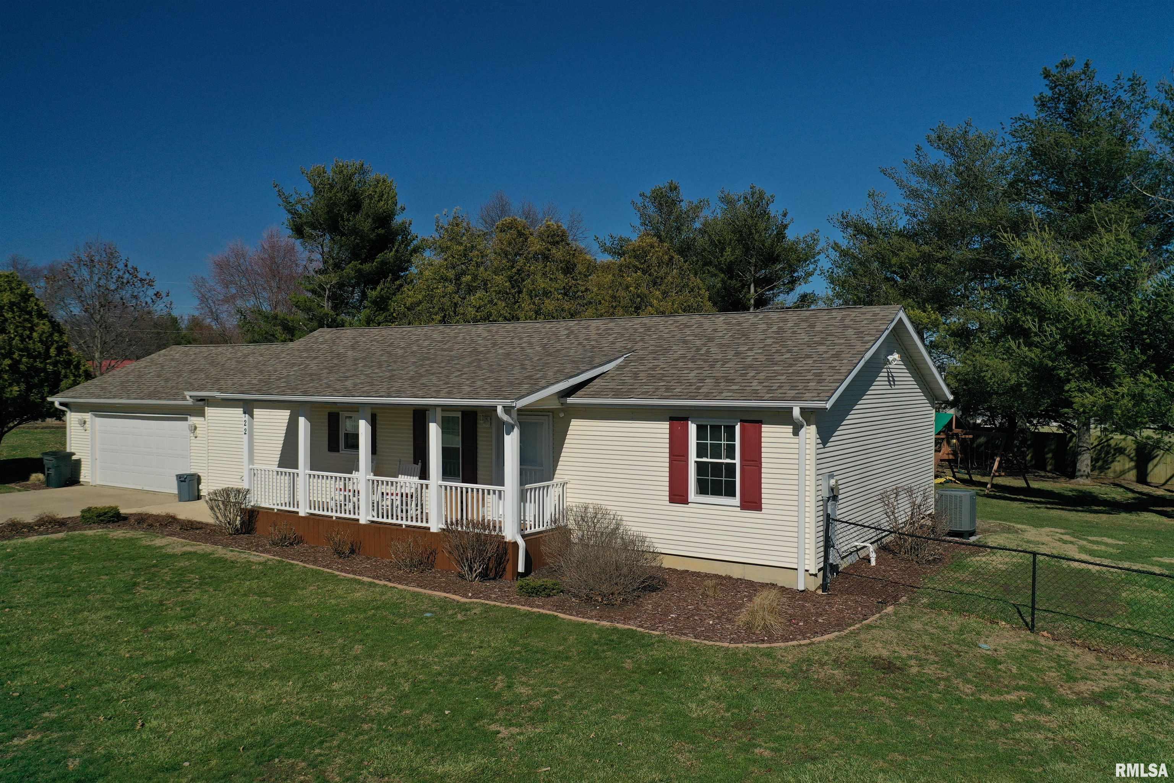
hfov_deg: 65.5
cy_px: 392
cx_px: 587
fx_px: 913
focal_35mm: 28
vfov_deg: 46.4
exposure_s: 1/320
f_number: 3.2
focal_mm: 10.26
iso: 100
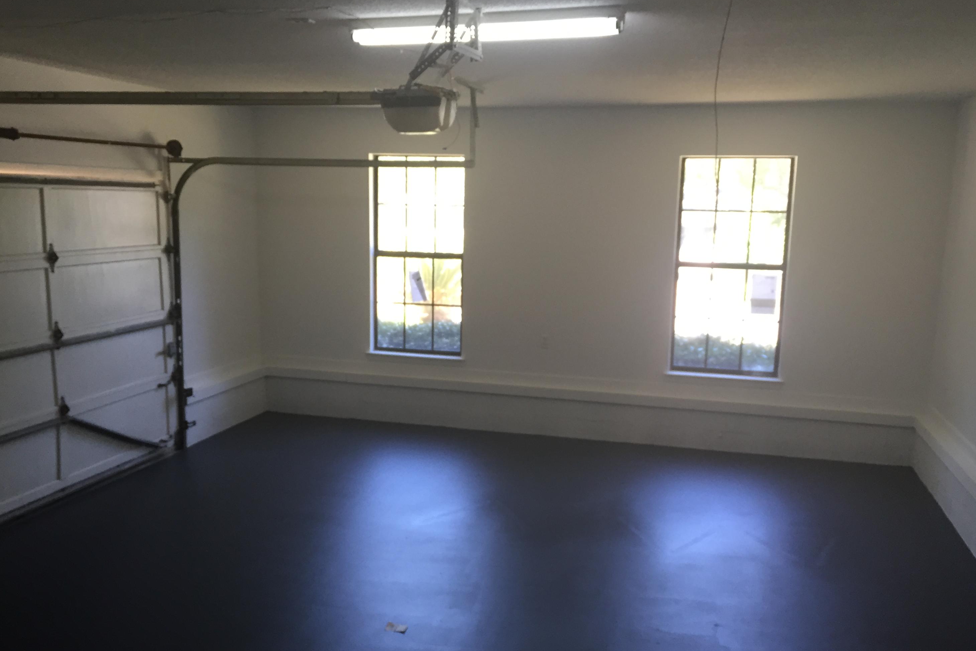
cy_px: 356
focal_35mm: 31
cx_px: 491
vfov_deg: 42.3
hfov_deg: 60.3
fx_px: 840
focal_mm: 4.15
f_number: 2.2
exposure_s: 1/30
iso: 40
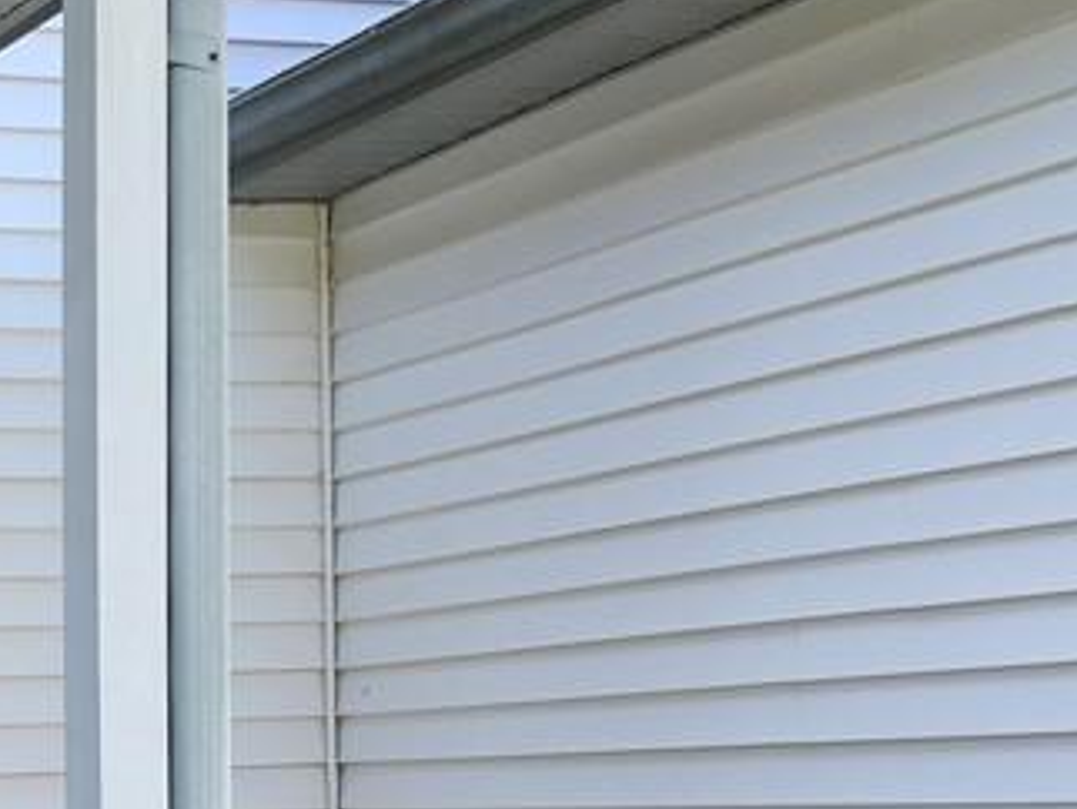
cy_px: 996
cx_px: -94
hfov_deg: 21.0
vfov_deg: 15.9
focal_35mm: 89
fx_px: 2771
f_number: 1.8
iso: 20
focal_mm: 3.99
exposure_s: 1/445
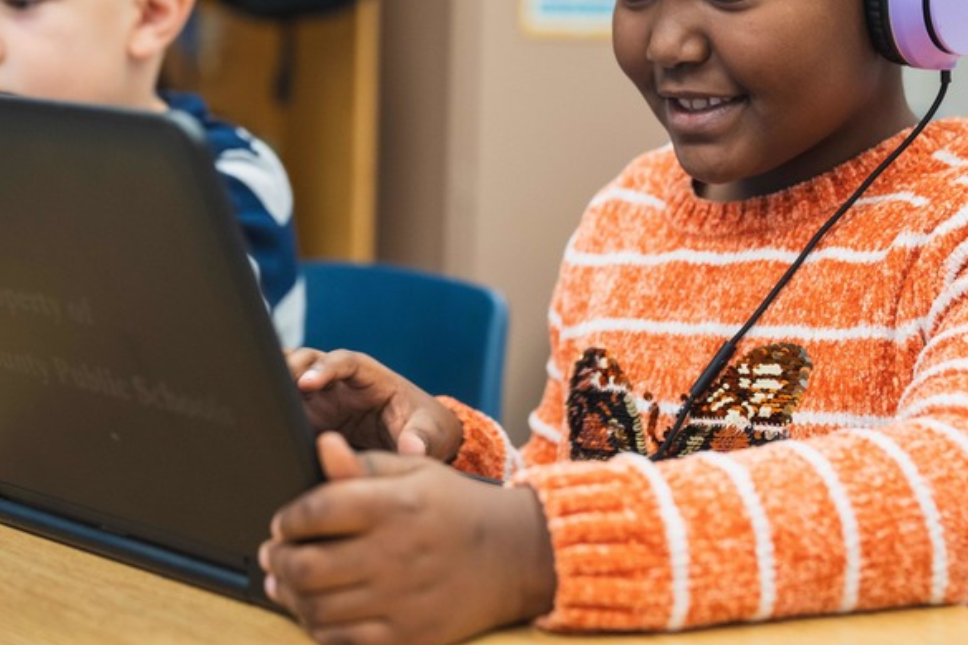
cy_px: 170
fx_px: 2205
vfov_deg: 16.6
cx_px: 467
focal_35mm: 82
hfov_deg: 24.8
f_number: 2.8
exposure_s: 1/160
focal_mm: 48
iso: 1600
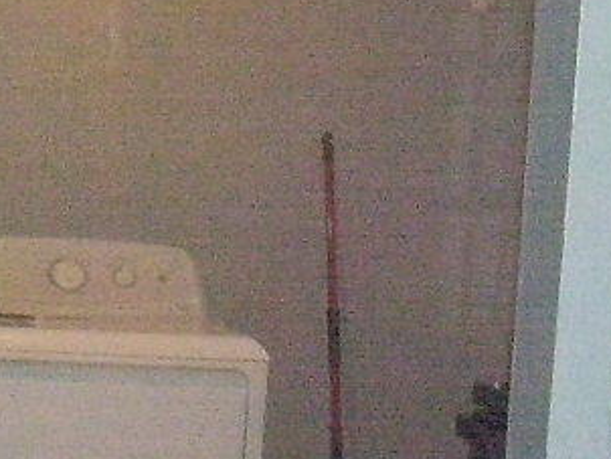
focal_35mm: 143
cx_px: 138
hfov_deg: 13.7
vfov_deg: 10.2
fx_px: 2526
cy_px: 544
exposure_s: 1/125
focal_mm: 6
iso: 1250
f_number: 2.7
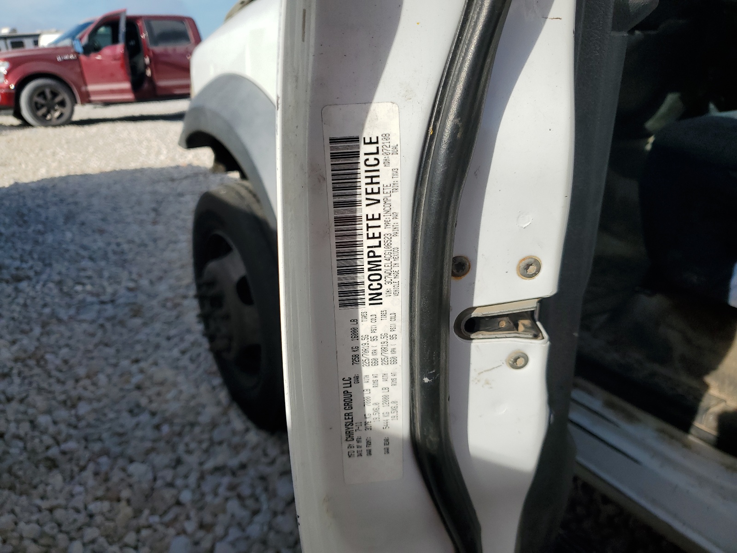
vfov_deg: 53.1
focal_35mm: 26
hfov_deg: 67.3
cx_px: 368
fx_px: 554
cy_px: 276
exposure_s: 1/3333
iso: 50
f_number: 1.5
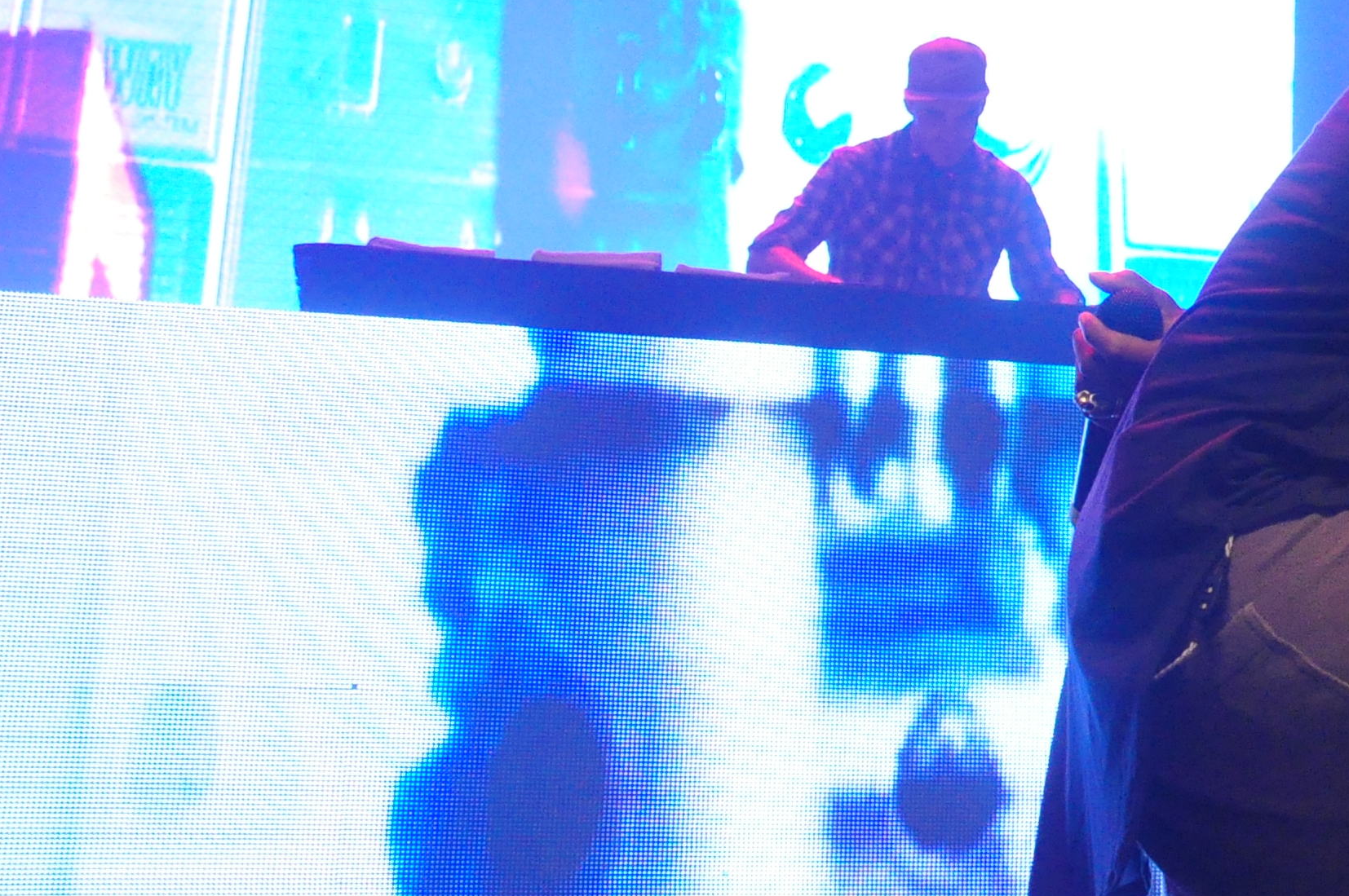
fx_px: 2620
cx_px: 1718
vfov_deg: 19.2
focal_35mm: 70
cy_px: 201
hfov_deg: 25.2
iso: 2000
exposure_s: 1/125
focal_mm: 18
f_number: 3.5
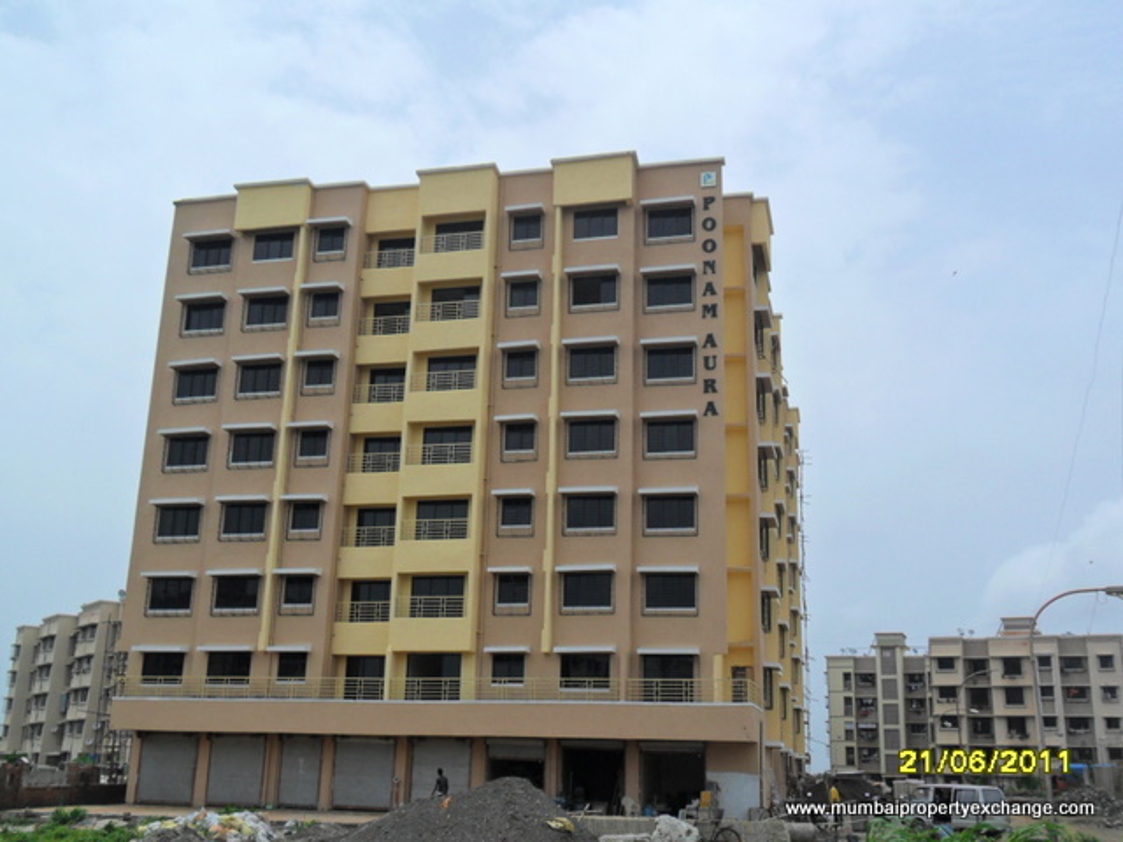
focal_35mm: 37
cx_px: 562
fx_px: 1200
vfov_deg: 38.7
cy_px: 421
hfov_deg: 50.1
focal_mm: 6.6
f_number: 10.1
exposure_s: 1/250
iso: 100
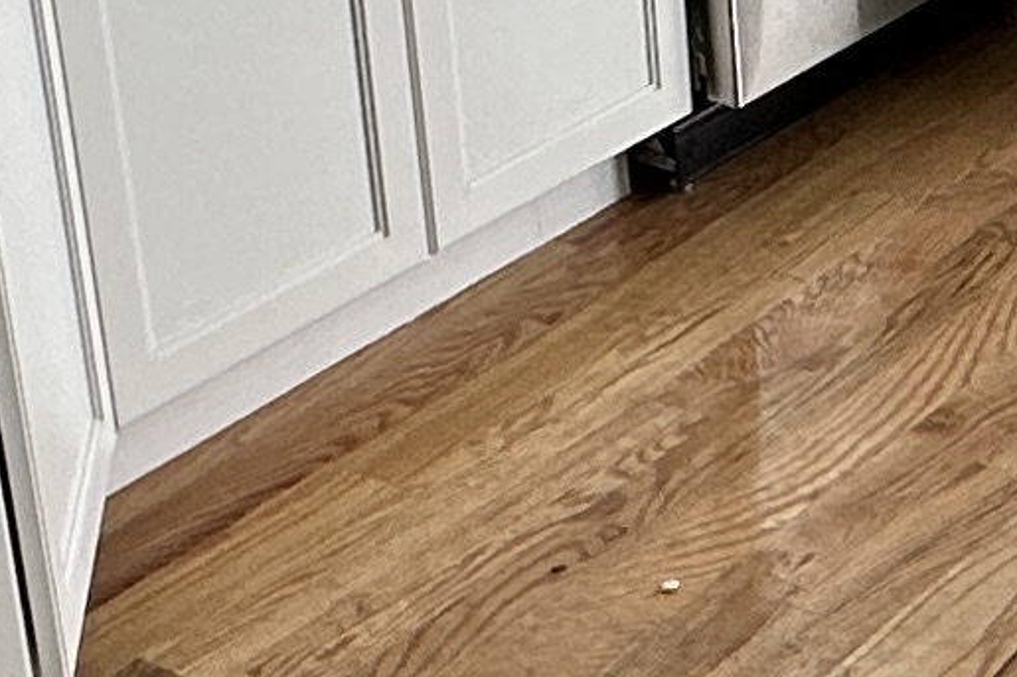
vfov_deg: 11.9
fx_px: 3219
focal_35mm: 114
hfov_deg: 17.3
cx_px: 1128
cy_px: -34
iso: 64
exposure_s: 1/120
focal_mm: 2.22
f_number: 2.2
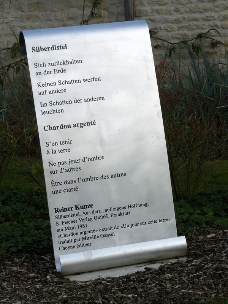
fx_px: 957
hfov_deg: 13.6
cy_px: 152
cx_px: 114
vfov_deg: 18.0
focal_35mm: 109
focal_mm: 18.2
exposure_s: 1/400
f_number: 5.6
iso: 100
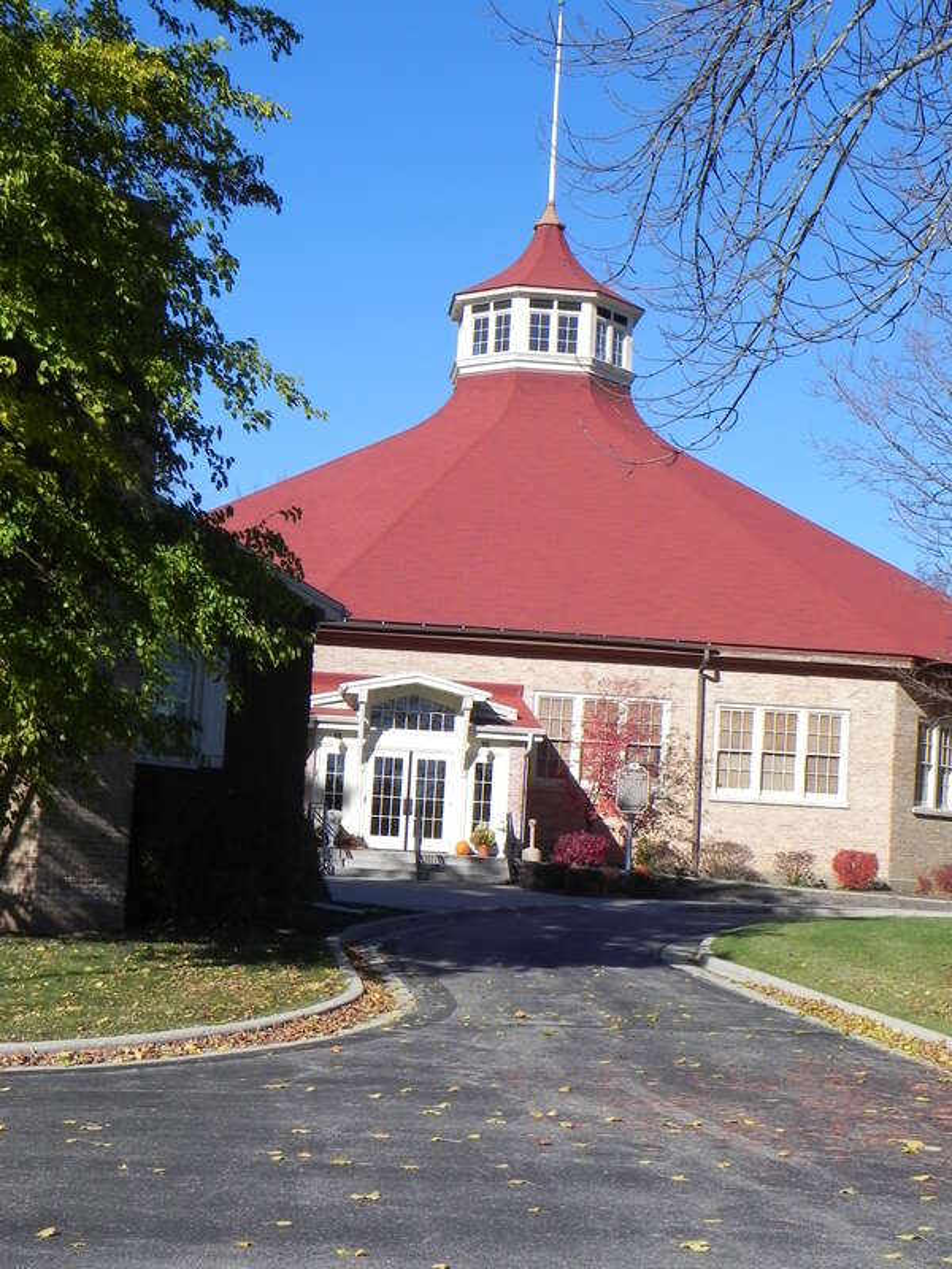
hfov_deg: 25.2
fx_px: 2127
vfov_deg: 33.2
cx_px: 476
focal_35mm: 58
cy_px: 634
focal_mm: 10.3
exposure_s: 1/447
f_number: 7.1
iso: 160
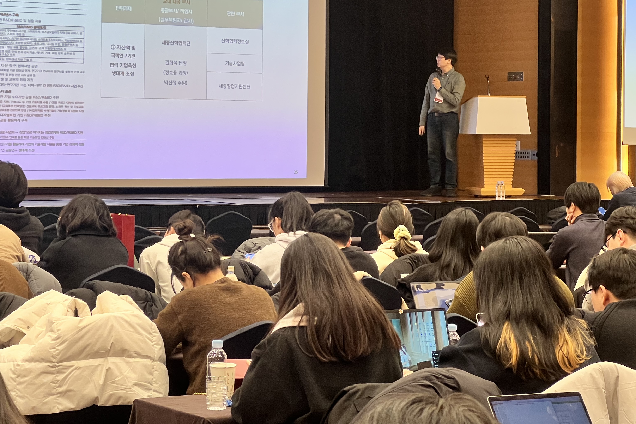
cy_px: 141
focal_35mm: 105
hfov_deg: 19.4
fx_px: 1855
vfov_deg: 13.0
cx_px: 249
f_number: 2.8
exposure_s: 1/60
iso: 125
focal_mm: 9
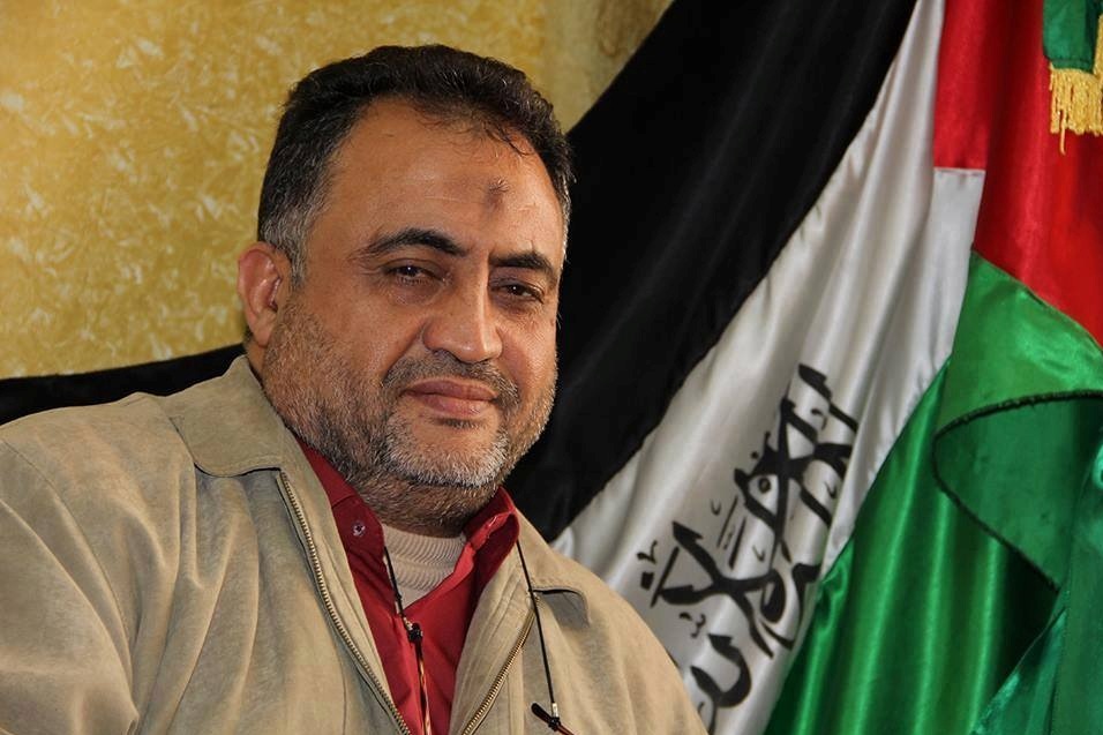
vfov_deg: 43.6
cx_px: 552
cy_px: 368
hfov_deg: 61.9
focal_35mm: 30
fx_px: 919
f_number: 3.5
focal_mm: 20
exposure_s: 1/40
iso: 400
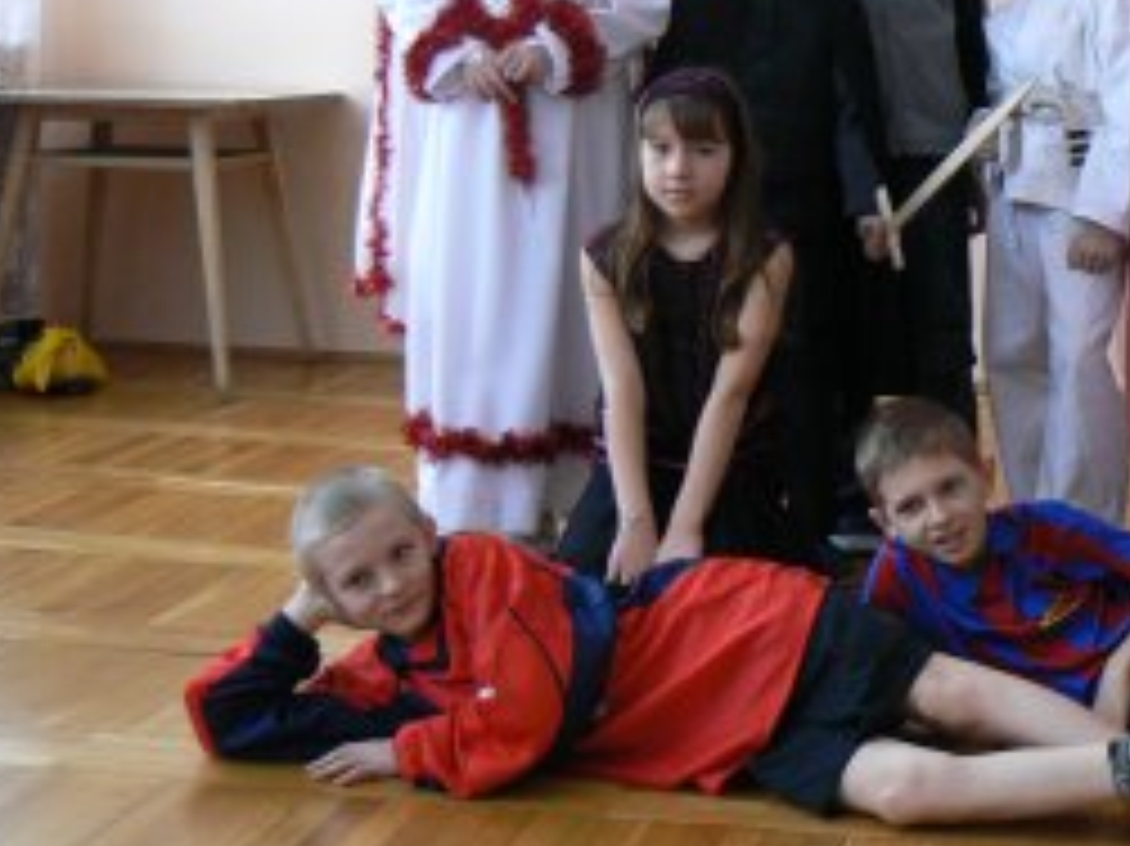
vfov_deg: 21.5
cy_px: 99
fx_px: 2186
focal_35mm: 67
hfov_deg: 28.1
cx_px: 984
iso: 160
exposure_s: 1/30
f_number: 2.8
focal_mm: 6
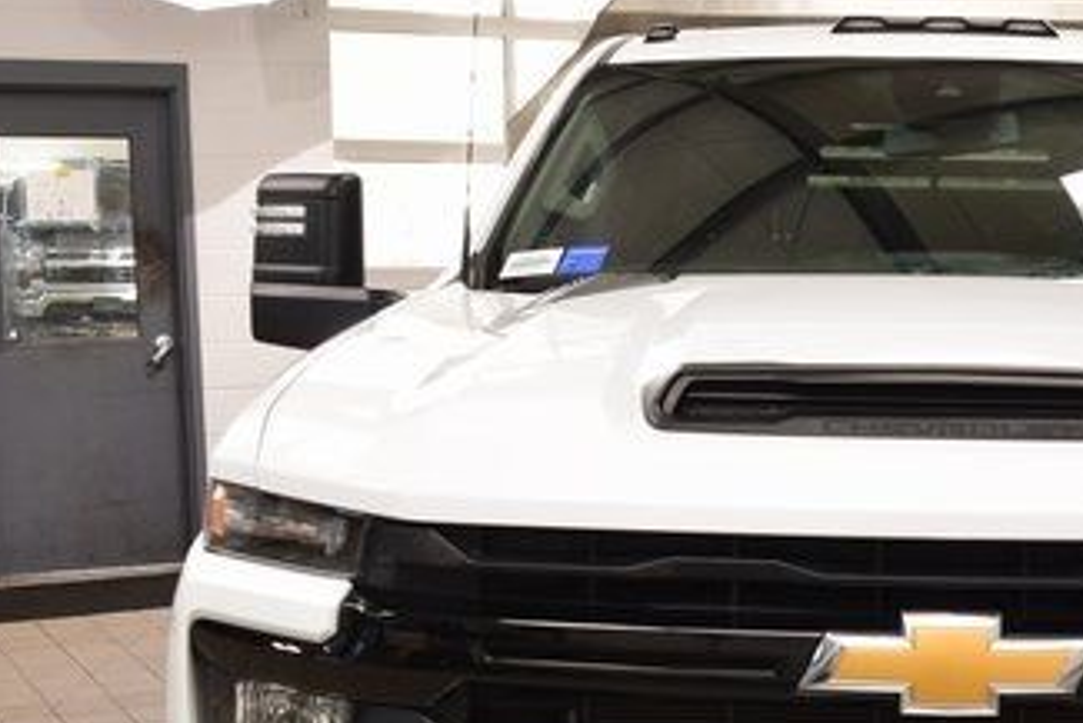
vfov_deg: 18.8
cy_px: 675
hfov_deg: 27.5
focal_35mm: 71
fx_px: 2137
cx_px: 946
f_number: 7.1
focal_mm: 24
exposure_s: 1/30
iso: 640
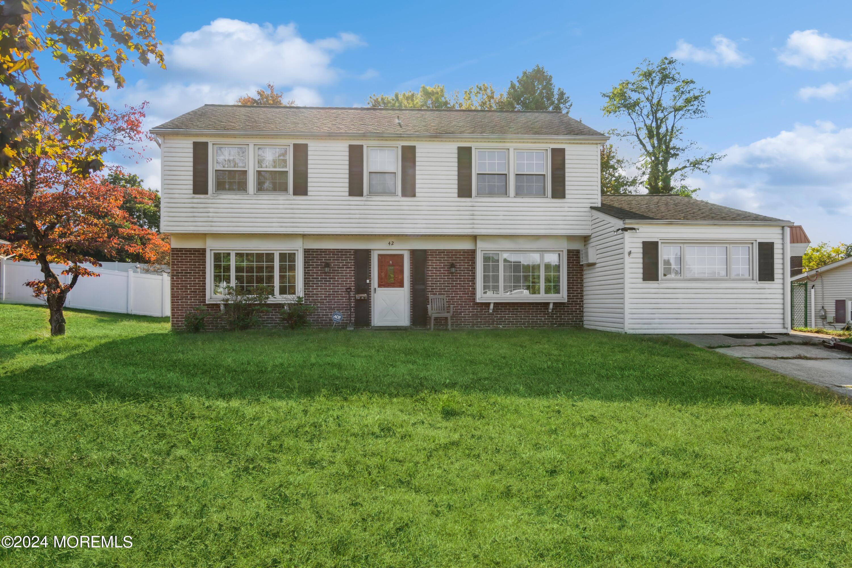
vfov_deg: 56.1
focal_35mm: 22
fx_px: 532
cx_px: 426
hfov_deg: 77.3
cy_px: 284
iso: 100
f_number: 9
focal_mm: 15
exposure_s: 1/160
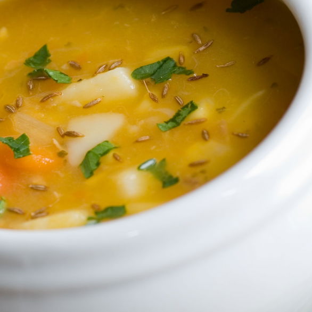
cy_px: 196
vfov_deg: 4.8
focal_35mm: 366
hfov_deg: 4.8
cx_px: 0
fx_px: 3734
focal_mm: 105
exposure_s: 1/13
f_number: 5
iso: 100
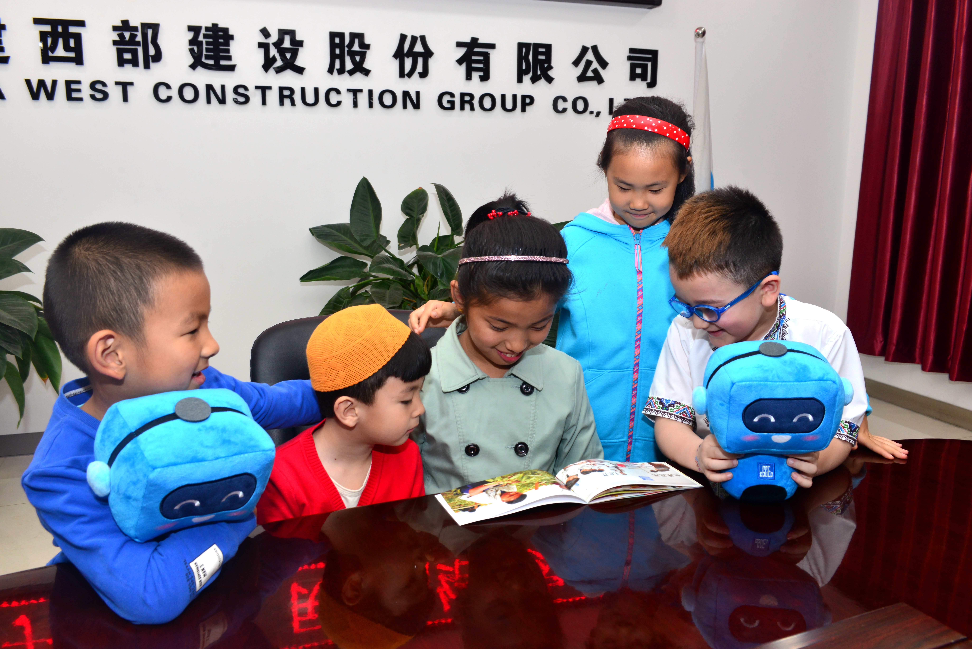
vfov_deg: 46.4
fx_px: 756
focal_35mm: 28
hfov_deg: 65.5
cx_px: 486
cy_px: 324
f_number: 6.3
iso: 800
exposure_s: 1/60
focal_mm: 28
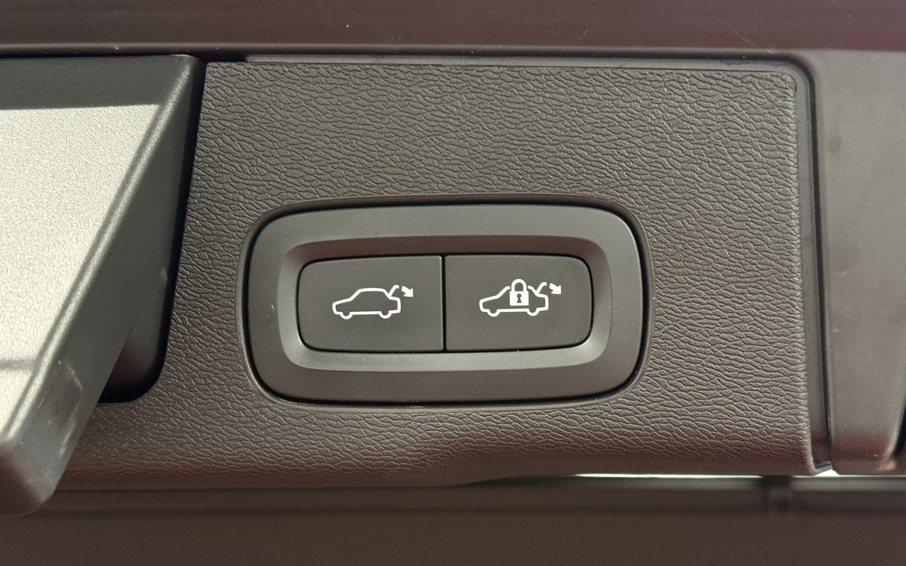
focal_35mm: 51
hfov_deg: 39.6
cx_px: 453
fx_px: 1259
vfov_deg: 25.3
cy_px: 284
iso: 200
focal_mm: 6.76
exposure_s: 1/50
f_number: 1.78
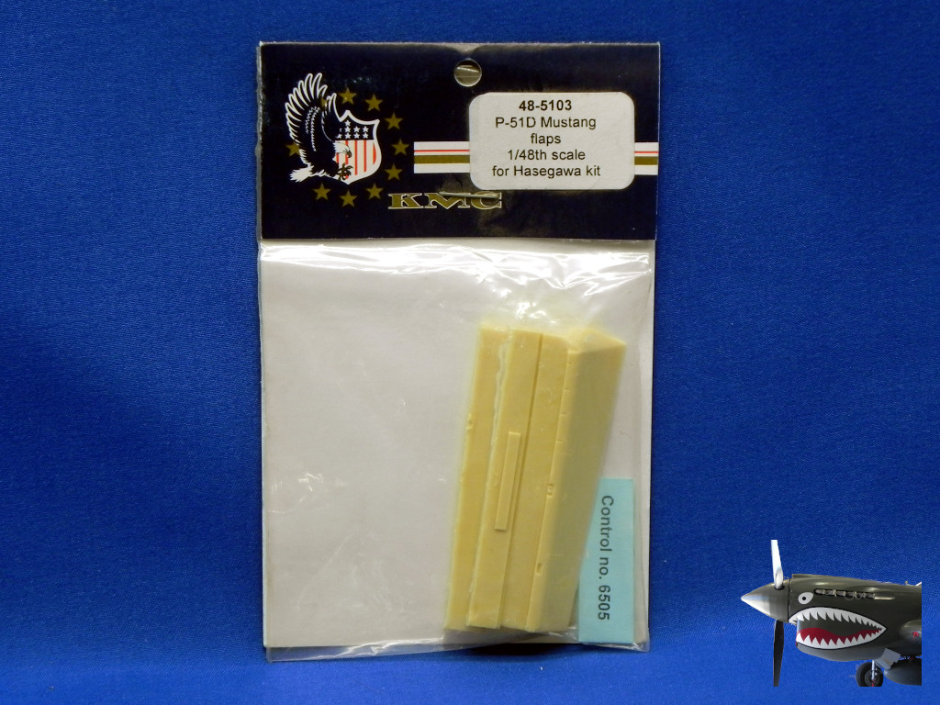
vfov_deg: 11.5
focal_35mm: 129
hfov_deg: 15.3
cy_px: 352
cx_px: 470
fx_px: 3503
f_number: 4.5
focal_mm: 23
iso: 160
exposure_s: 1/67
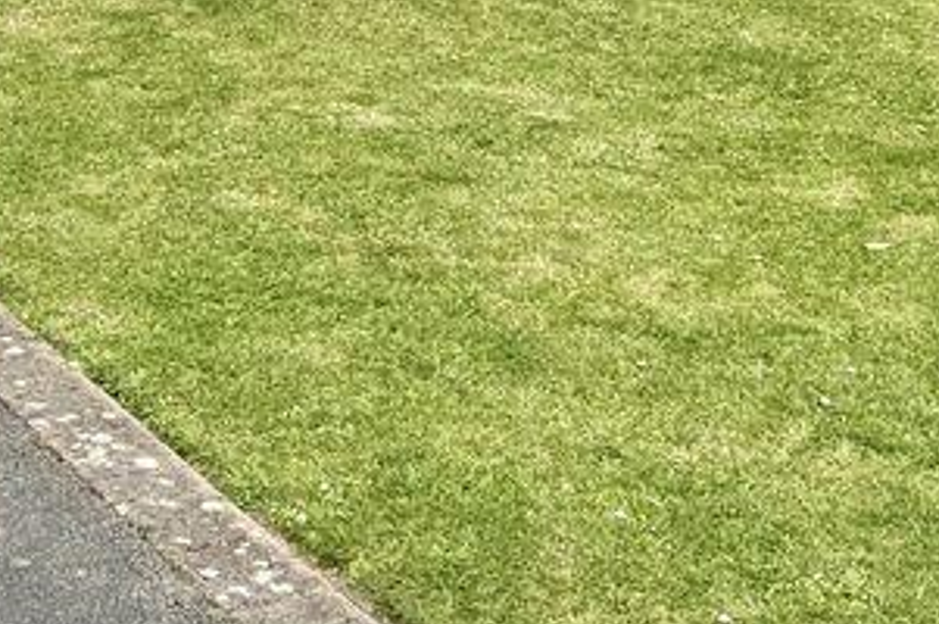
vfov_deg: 14.0
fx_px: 2215
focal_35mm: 85
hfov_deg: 23.4
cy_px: -552
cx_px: 106
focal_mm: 6.76
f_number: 1.78
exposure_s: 1/3759
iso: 80
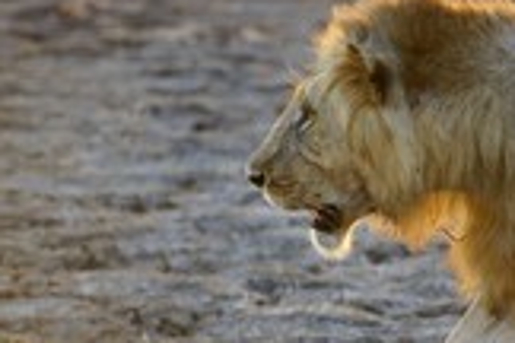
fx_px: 5750
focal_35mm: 402
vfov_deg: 3.4
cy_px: 206
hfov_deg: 5.1
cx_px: 610
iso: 640
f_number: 2.8
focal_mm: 155
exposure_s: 1/800
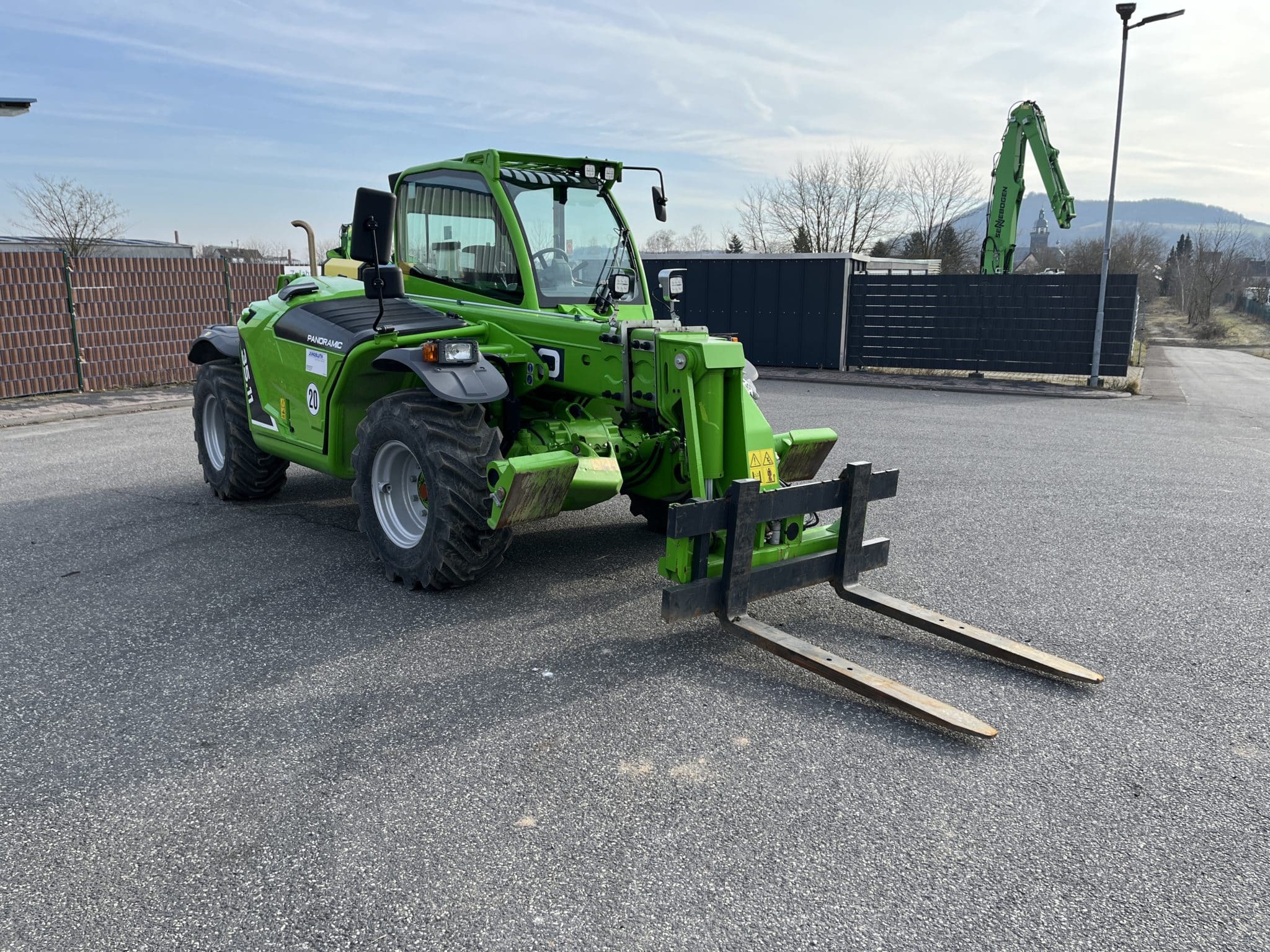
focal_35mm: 26
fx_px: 954
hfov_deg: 67.3
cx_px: 635
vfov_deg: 53.1
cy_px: 476
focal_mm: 5.1
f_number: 1.6
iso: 50
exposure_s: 1/1477
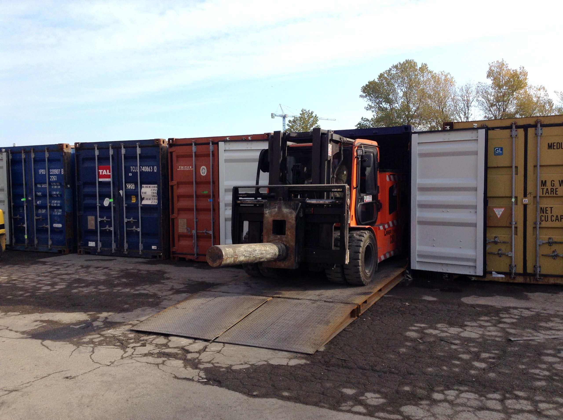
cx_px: 282
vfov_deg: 42.8
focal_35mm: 33
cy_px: 210
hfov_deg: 55.4
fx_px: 536
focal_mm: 3.3
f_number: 2.4
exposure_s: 1/794
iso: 32
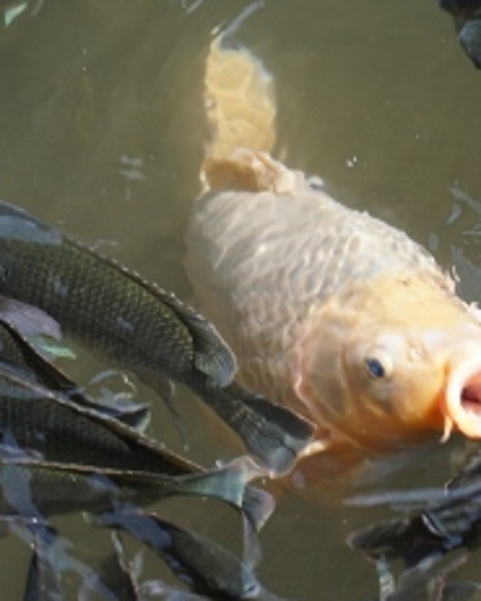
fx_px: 4019
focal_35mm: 226
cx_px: 339
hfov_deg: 6.8
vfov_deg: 8.5
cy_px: 219
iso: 100
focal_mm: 75
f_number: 5.6
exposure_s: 1/160
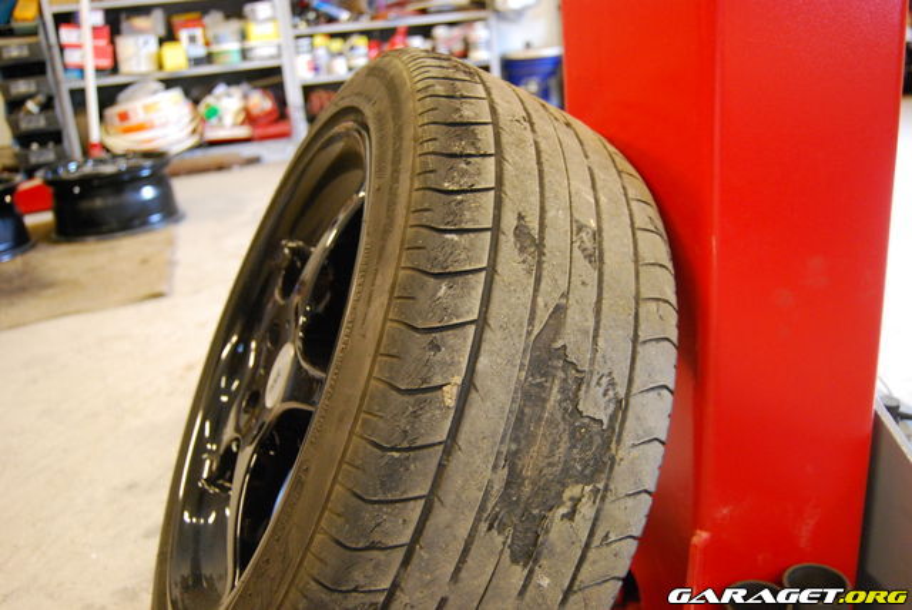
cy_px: 305
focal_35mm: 34
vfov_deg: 38.4
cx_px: 456
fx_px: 875
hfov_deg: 55.1
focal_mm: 23
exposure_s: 1/30
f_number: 3.8
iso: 1400
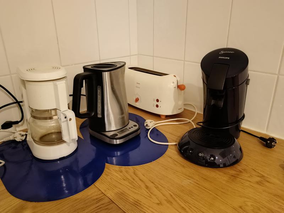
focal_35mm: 27
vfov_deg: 51.4
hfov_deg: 65.3
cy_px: 106
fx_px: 222
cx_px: 142
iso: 5923
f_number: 1.9
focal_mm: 4.95
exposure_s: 1/20
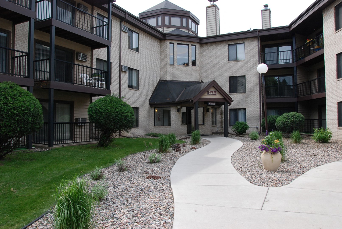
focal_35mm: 27
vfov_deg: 48.1
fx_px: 257
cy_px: 114
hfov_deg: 67.3
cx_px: 171
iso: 400
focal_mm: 18
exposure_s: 1/400
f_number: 10
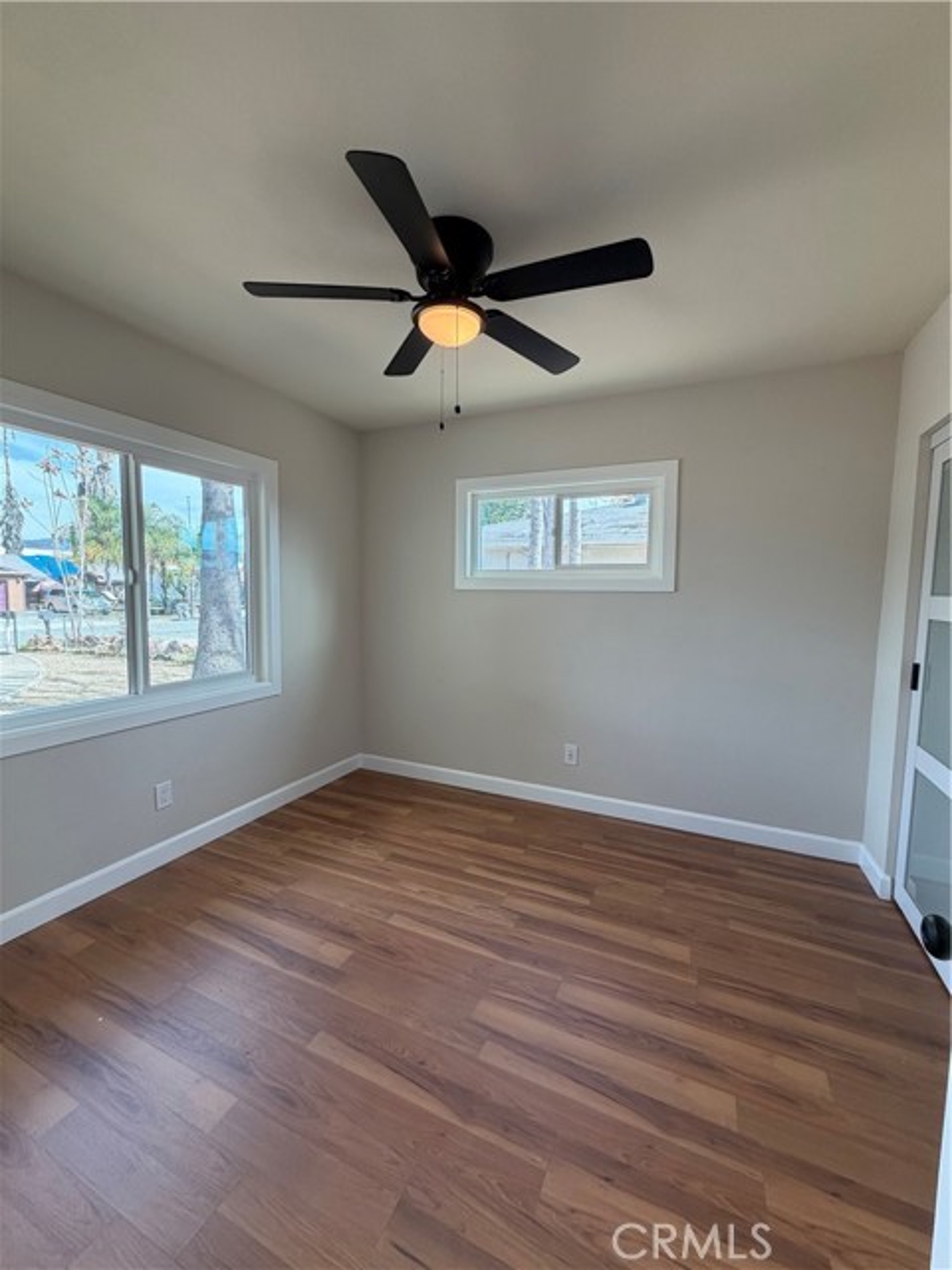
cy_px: 635
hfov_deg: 85.7
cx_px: 476
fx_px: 513
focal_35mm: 14
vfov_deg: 102.1
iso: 100
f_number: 2.2
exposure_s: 1/120
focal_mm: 2.22
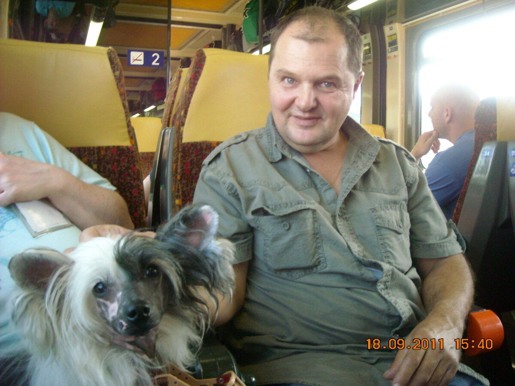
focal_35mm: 35
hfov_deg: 52.6
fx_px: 521
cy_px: 193
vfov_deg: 40.7
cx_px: 258
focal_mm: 5.7
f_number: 2.8
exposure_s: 1/60
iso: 366
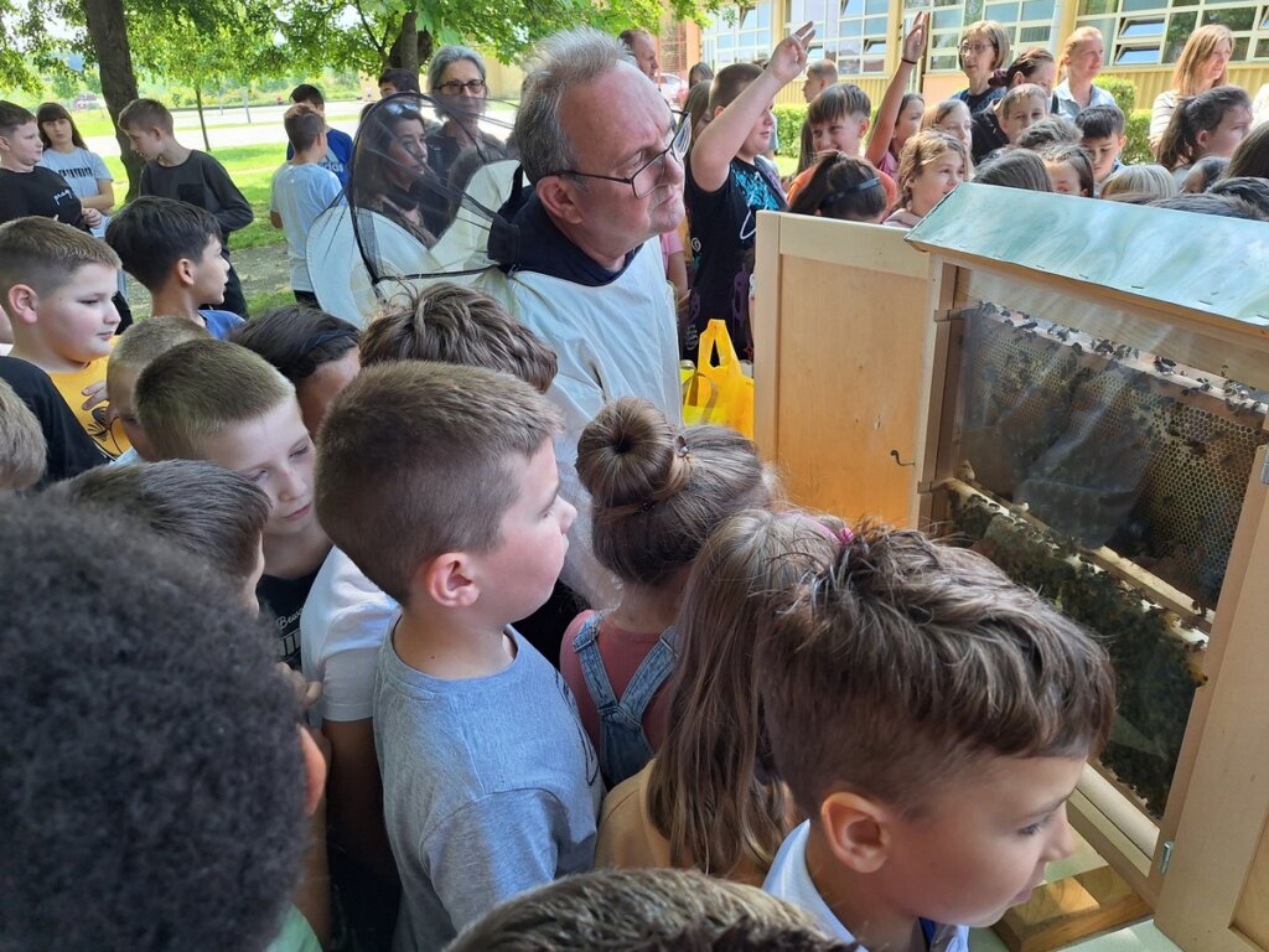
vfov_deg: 58.9
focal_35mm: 23
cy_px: 476
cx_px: 634
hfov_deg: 73.9
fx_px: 843
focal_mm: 5.54
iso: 40
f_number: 1.8
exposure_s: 1/265
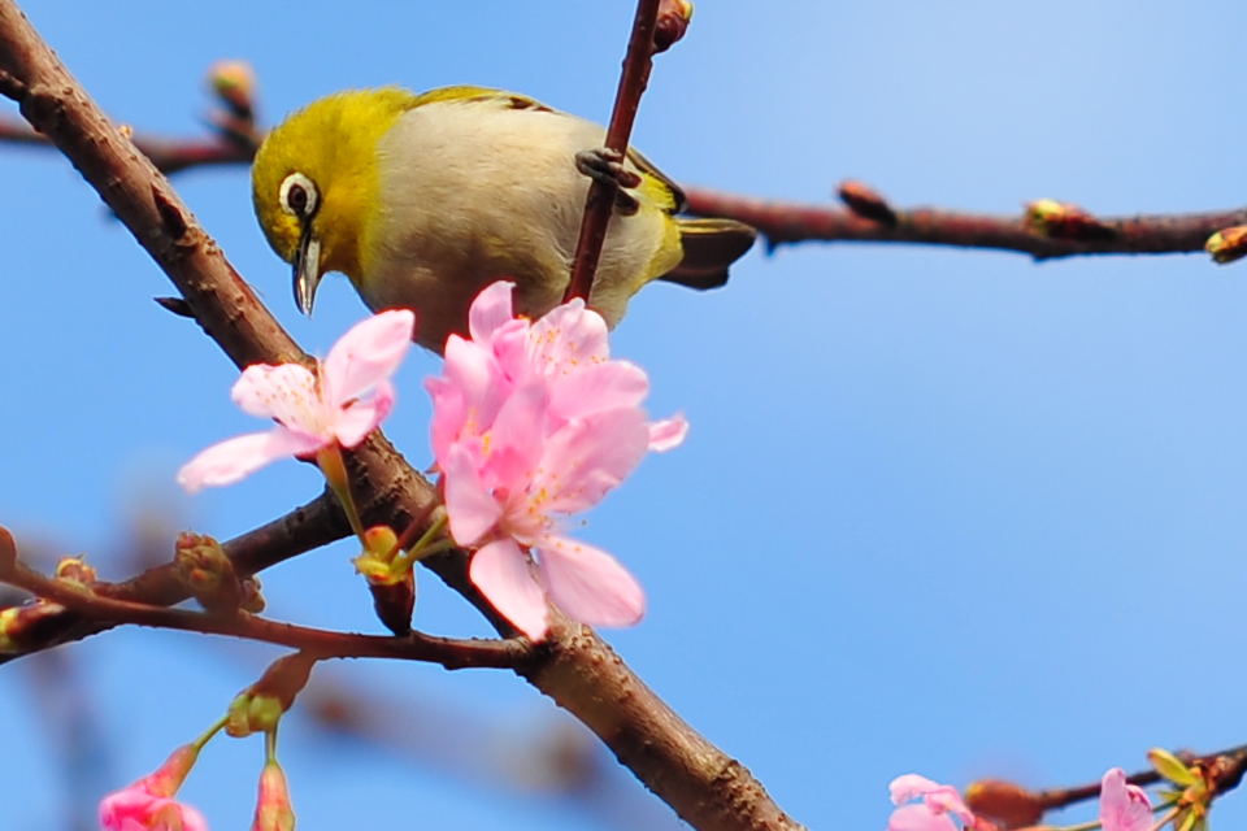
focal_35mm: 200
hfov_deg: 10.3
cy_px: 416
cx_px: 624
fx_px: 6927
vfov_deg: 6.9
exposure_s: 1/1000
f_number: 3.2
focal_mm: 200
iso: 200
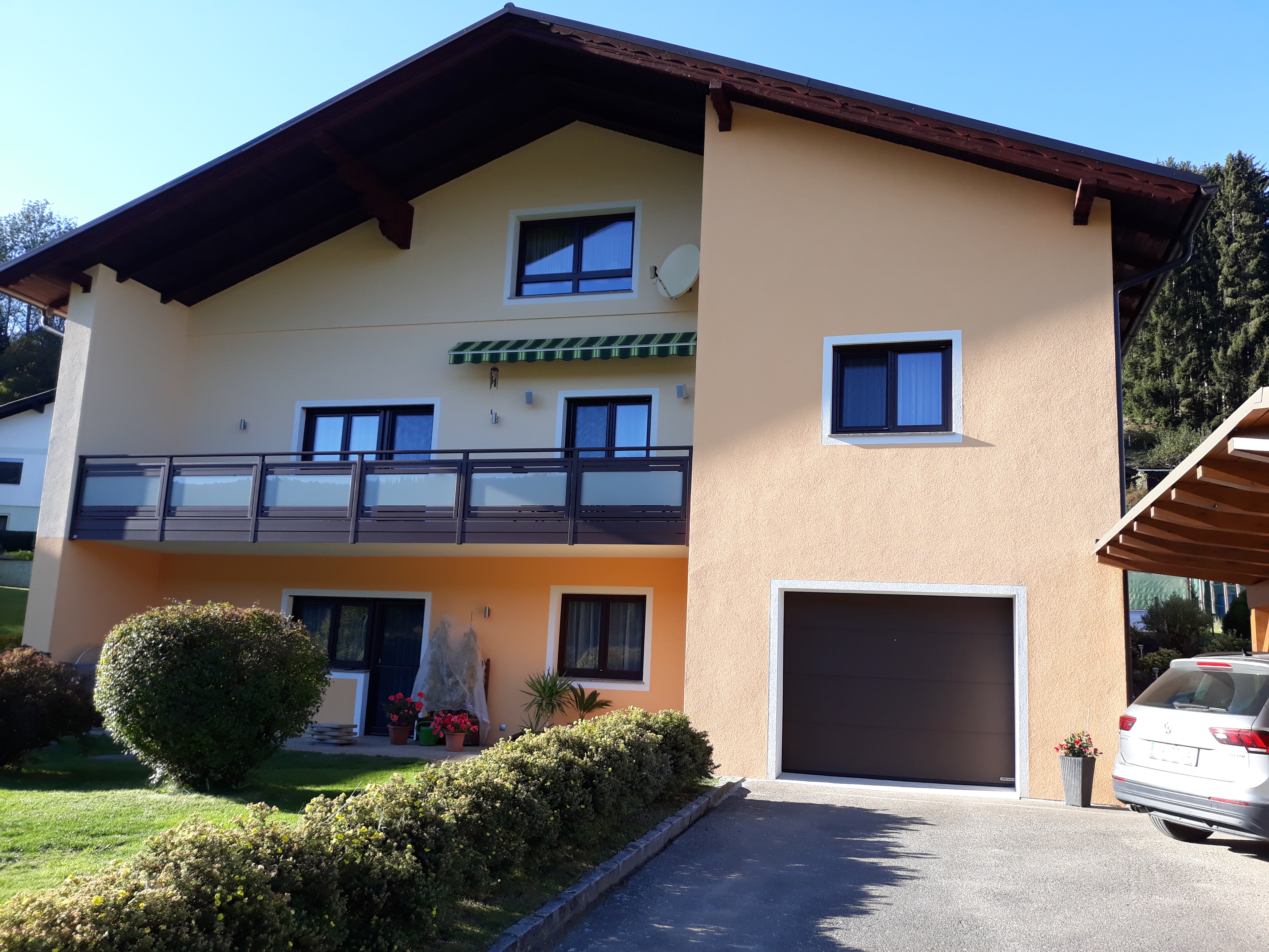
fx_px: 990
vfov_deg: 51.4
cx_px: 634
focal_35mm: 27
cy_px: 476
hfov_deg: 65.3
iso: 40
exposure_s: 1/441
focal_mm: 3.71
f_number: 1.7
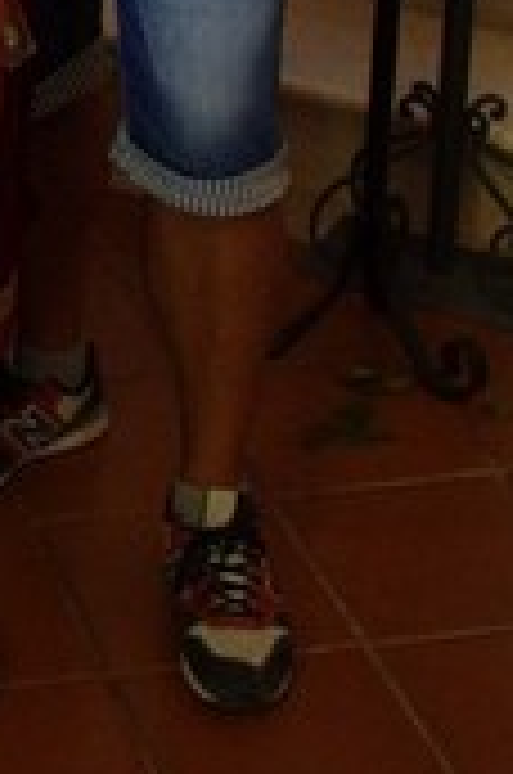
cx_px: -328
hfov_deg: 11.0
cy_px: -504
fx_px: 2532
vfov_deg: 15.5
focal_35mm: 118
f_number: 6.3
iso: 1600
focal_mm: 18
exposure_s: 1/30
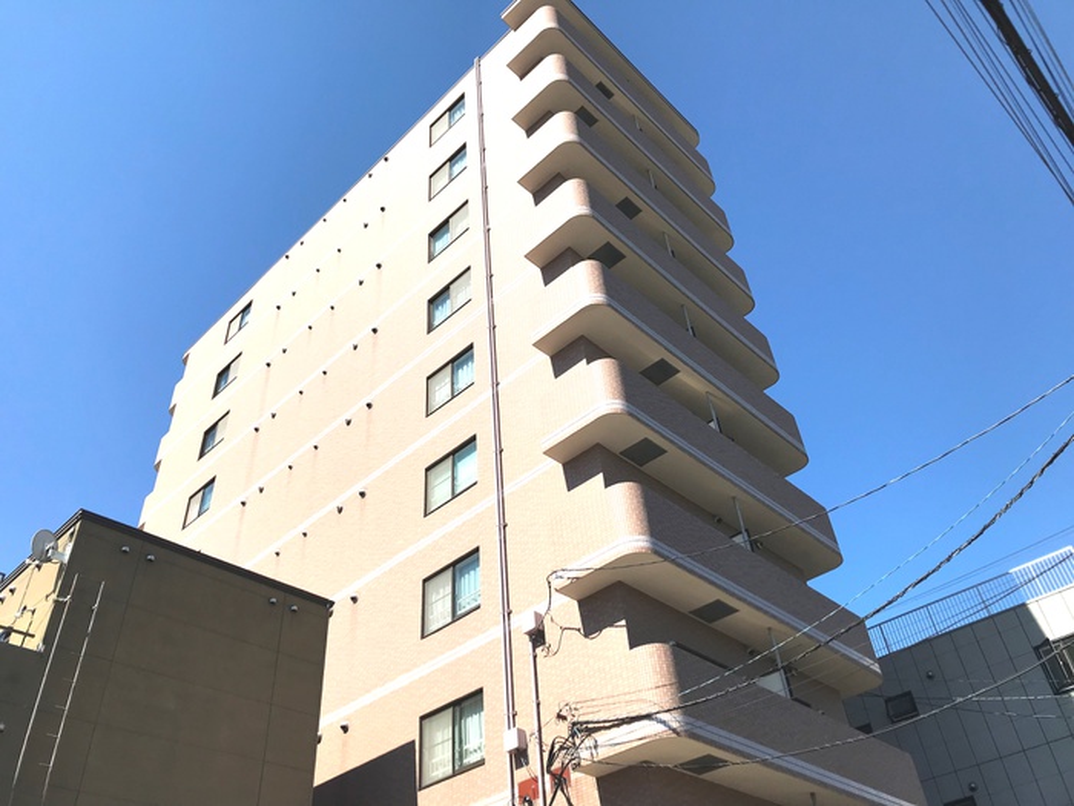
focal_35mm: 28
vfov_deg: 49.7
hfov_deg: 63.4
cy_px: 403
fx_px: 869
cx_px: 537
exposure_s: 1/2994
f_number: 1.8
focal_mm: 3.99
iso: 20
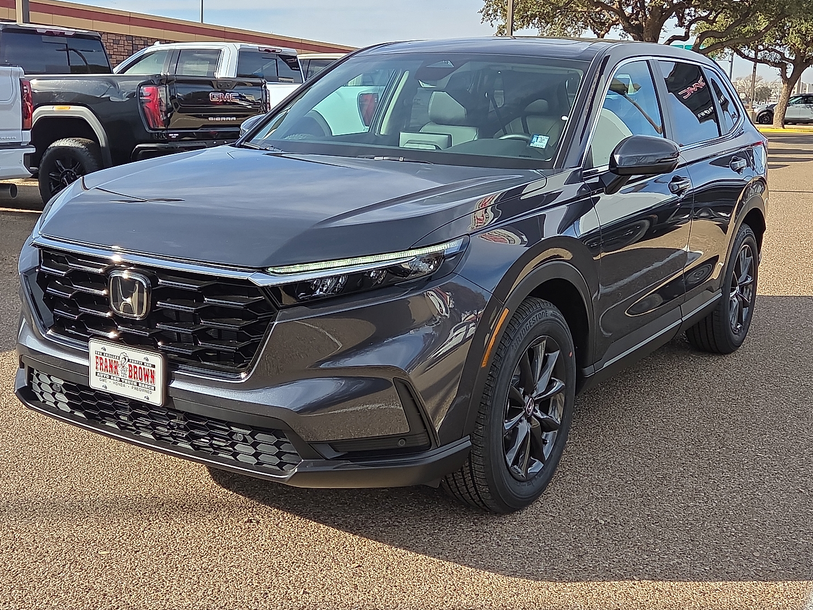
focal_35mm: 43
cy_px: 288
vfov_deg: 33.6
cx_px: 383
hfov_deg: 43.8
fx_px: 1010
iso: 25
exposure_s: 1/1250
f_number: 1.8
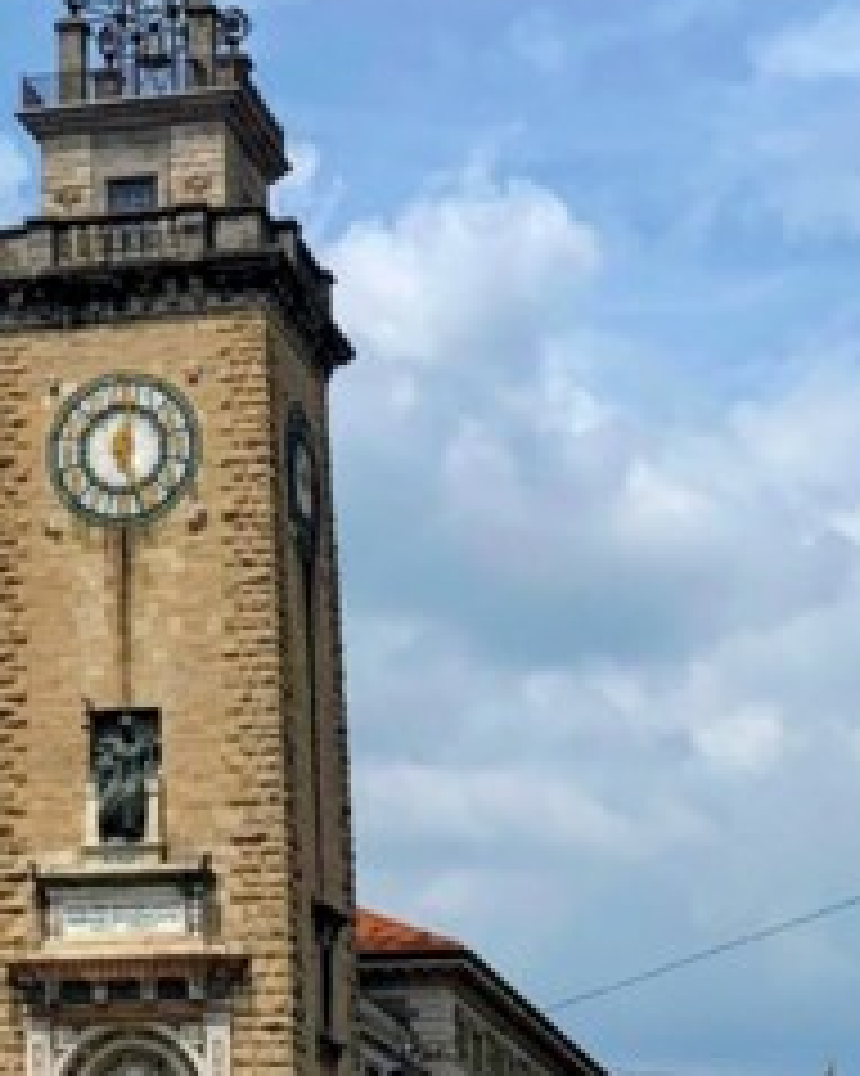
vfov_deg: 18.2
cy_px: -68
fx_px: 3247
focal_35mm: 102
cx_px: -45
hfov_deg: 14.8
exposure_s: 1/4673
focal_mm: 4.25
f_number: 1.8
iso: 25
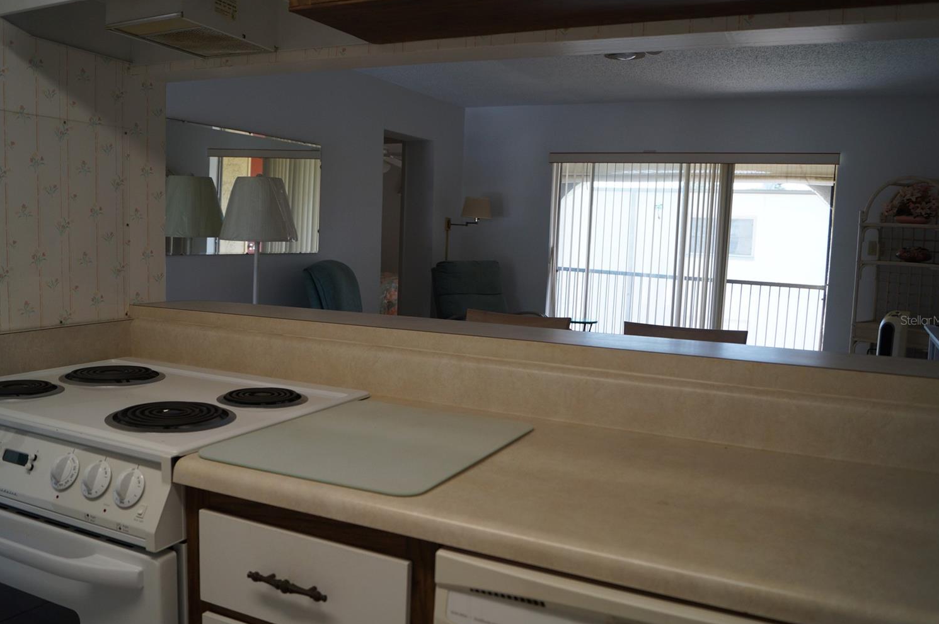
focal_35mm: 29
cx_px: 452
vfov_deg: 44.9
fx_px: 756
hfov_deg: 63.7
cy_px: 320
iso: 320
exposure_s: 1/160
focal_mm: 18
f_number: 4
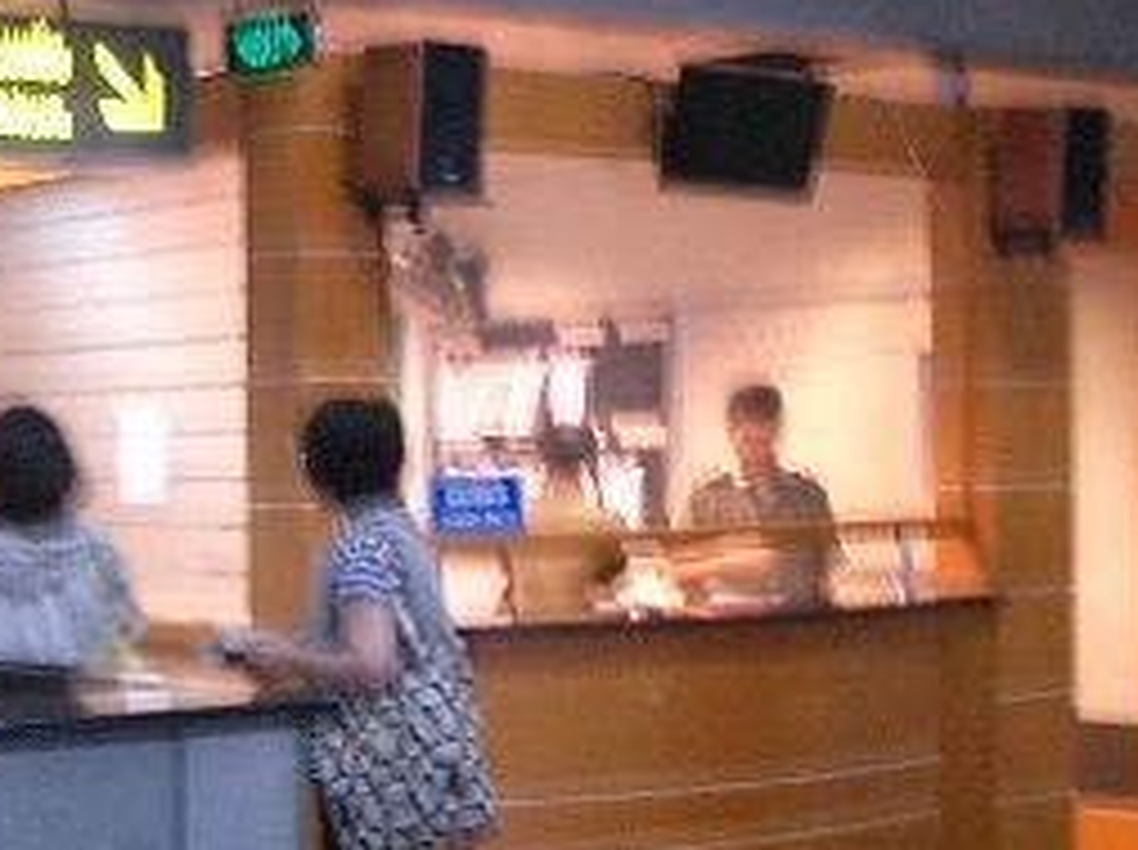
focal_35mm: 90
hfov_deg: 21.7
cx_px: 315
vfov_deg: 16.3
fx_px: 2955
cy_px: 299
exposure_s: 1/10
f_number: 2.6
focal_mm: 5.8
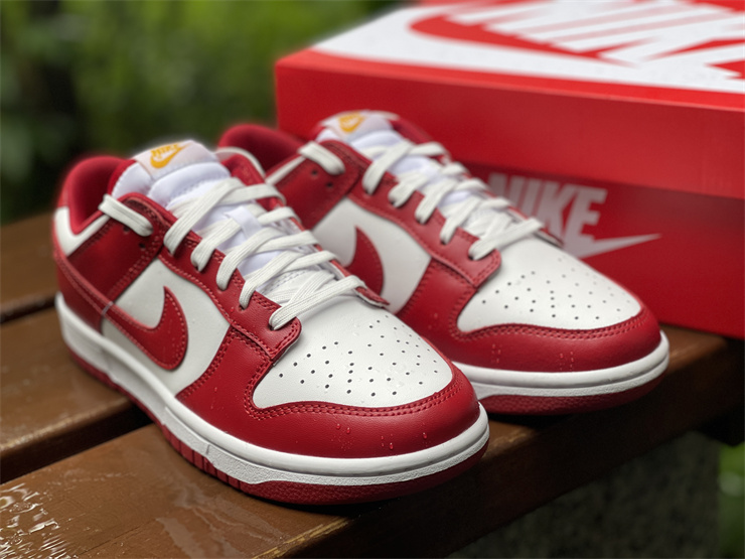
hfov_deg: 30.3
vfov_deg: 22.9
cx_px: 372
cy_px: 280
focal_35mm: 64
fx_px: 1377
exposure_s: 1/121
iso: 40
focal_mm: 7.5
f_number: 2.2
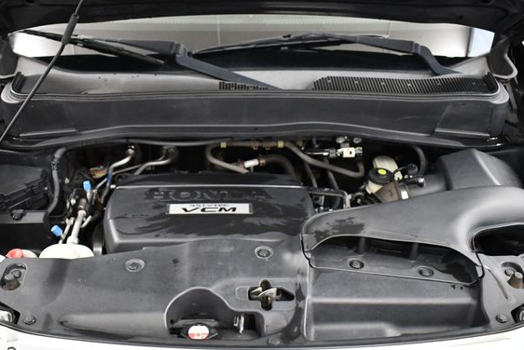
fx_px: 597
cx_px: 228
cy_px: 182
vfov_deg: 32.7
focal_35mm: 41
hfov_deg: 47.2
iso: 3200
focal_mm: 18
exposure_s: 1/125
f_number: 3.5
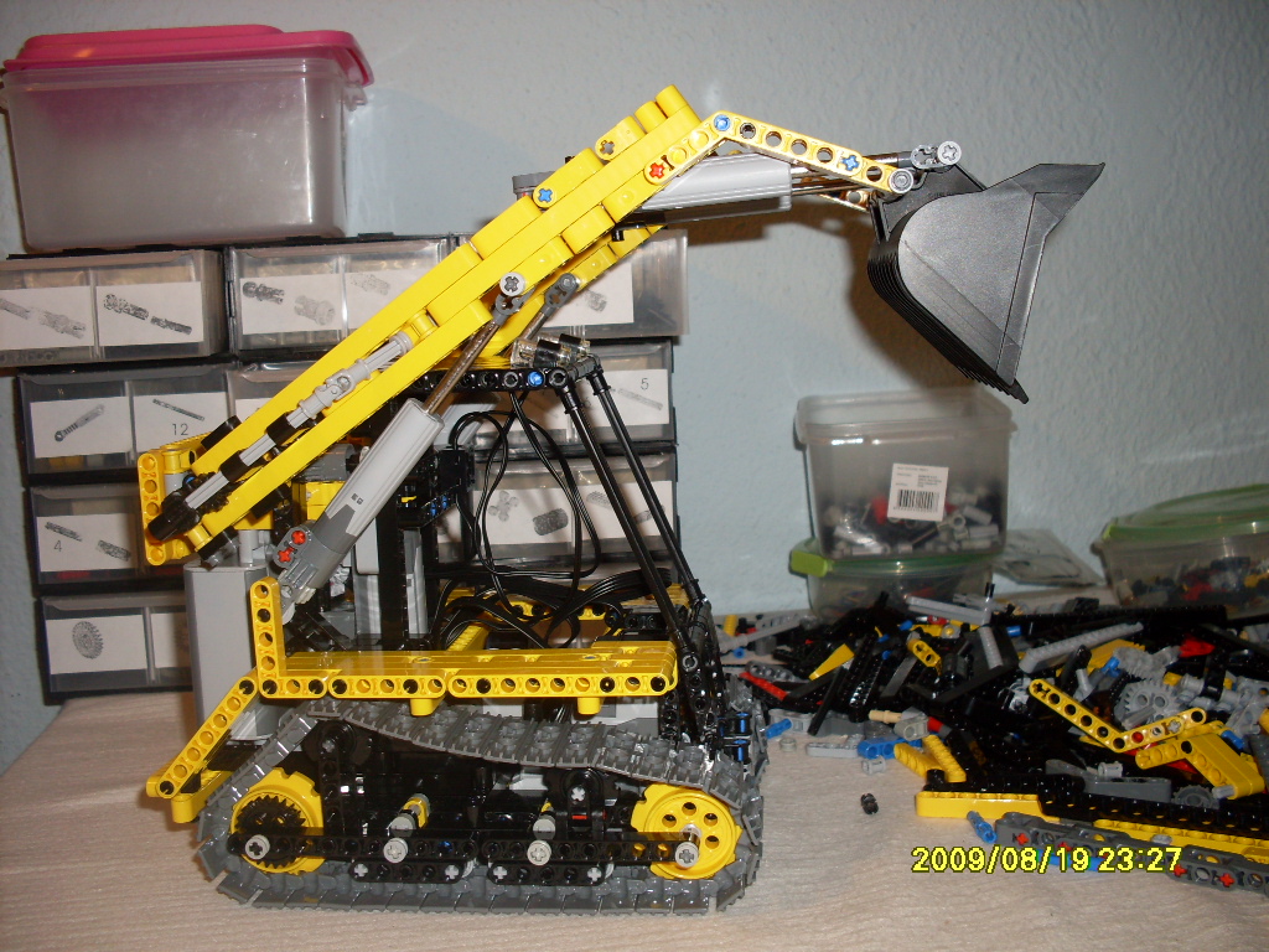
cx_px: 634
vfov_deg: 37.7
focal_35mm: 38
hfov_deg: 49.0
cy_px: 476
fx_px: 1393
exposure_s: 1/45
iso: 100
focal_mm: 6.3
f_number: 2.8
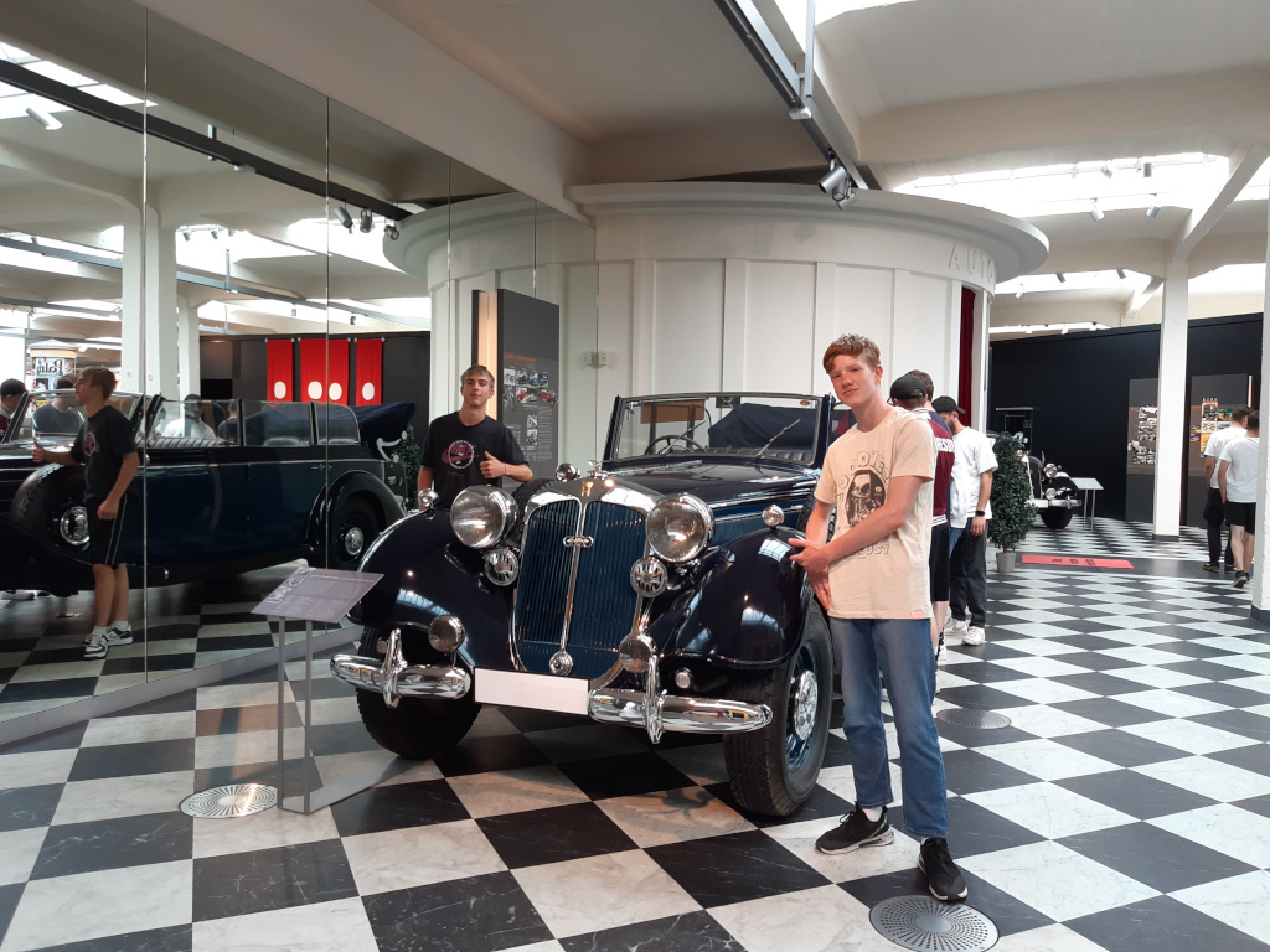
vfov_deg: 53.1
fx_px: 954
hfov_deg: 67.3
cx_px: 635
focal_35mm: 26
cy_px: 476
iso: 50
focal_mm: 3.92
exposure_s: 1/50
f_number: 1.7
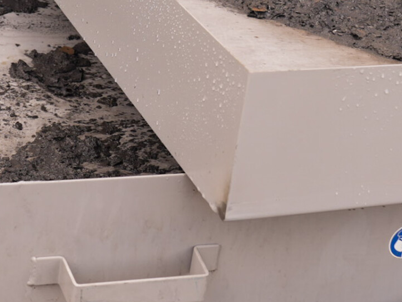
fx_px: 1068
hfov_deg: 21.2
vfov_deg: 15.8
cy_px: 23
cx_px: 134
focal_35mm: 92
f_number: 5
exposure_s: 1/250
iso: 160
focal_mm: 24
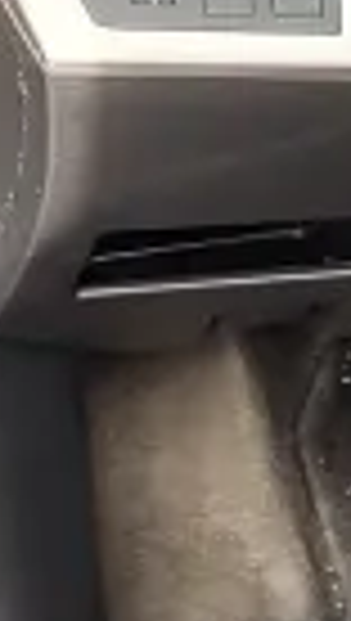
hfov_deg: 7.6
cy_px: 292
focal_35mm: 116
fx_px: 1912
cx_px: 1368
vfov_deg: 18.4
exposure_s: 1/140
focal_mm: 5.56
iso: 100
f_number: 1.8
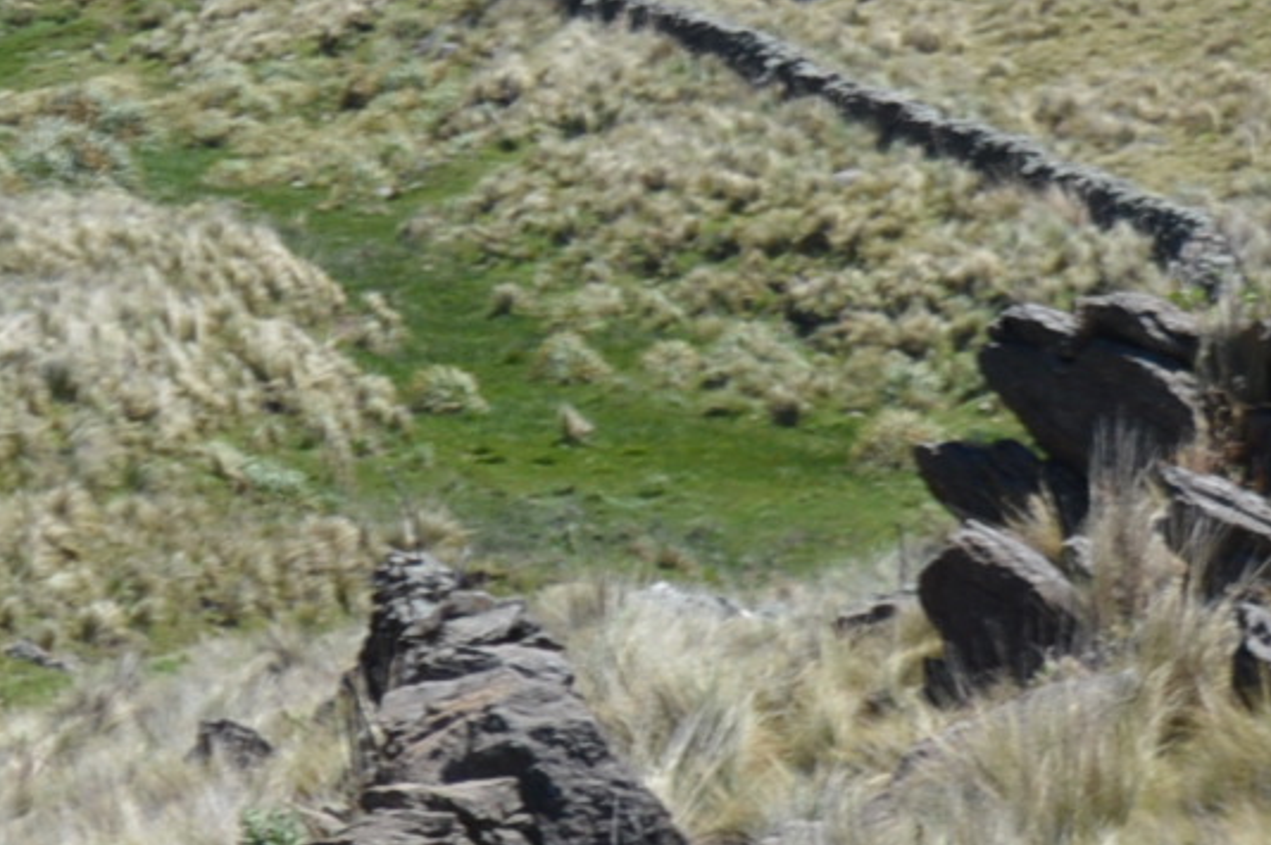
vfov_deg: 2.9
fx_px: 16395
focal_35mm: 465
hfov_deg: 4.4
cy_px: -771
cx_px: -824
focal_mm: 55
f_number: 8
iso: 100
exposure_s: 1/250
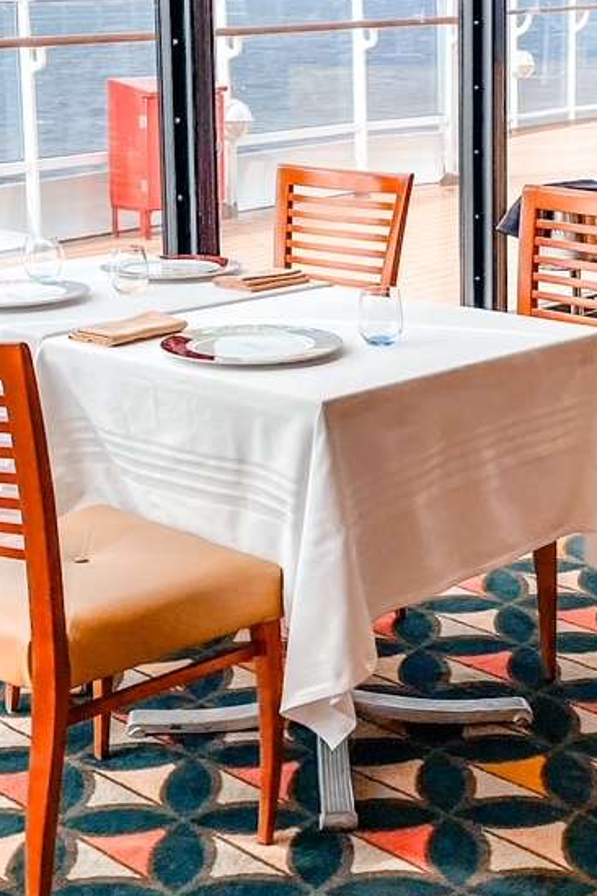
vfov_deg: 31.2
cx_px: 329
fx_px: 1567
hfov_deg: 21.6
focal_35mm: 63
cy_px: 197
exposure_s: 1/800
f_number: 1.6
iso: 50
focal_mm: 5.1
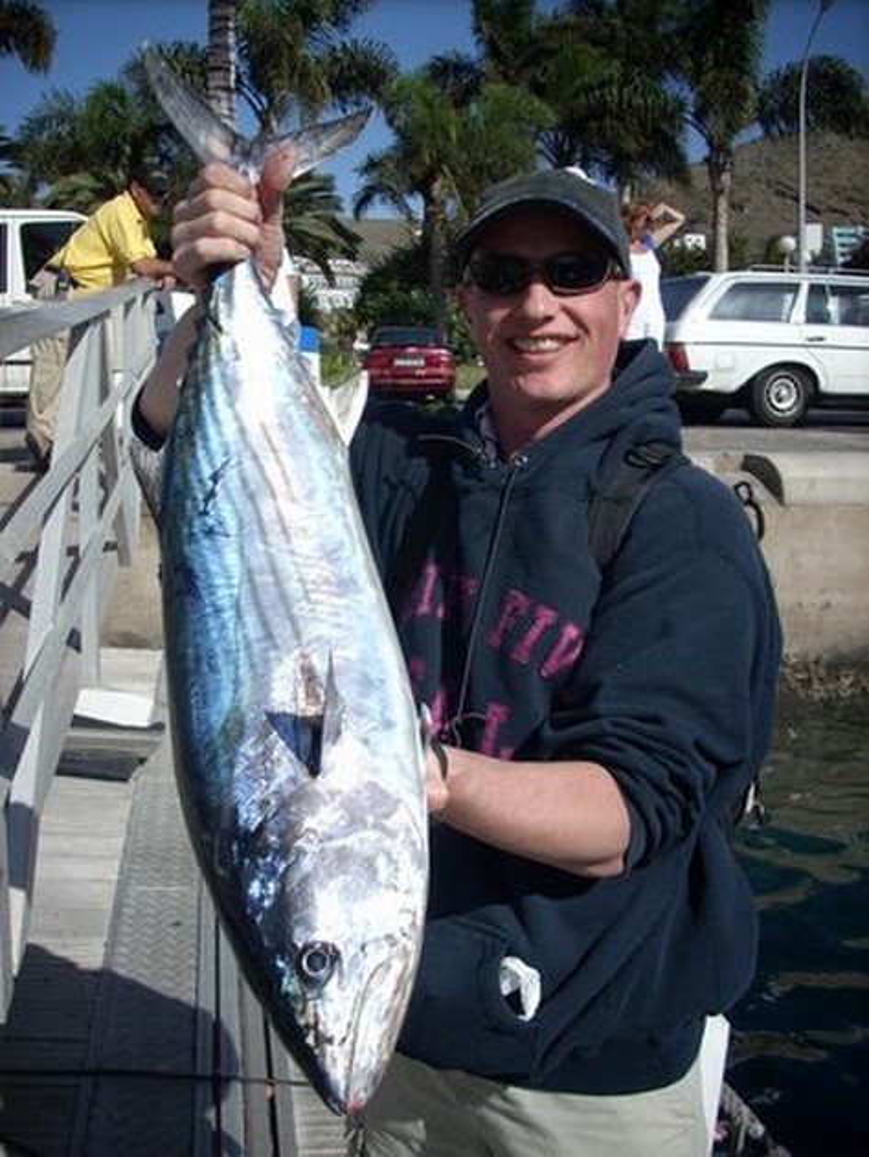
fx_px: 1238
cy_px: 578
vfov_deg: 50.1
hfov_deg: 38.7
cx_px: 434
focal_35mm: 37
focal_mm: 6.2
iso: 64
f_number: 5.6
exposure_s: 1/386
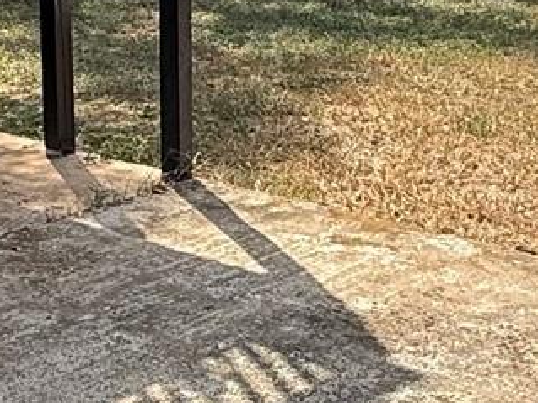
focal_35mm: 90
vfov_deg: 16.1
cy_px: -8
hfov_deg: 21.8
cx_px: 234
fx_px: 1398
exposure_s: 1/651
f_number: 2.2
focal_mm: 2.22
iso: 50
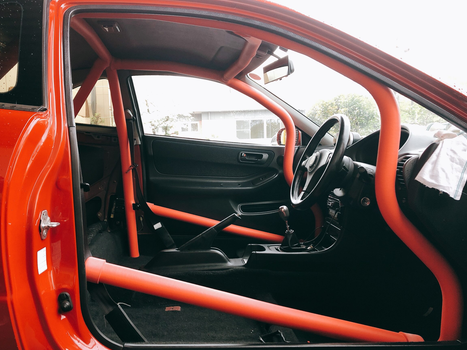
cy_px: 180
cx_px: 214
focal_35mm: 31
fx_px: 418
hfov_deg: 58.3
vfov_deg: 45.4
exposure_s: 1/20
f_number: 1.8
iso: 32
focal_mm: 3.99
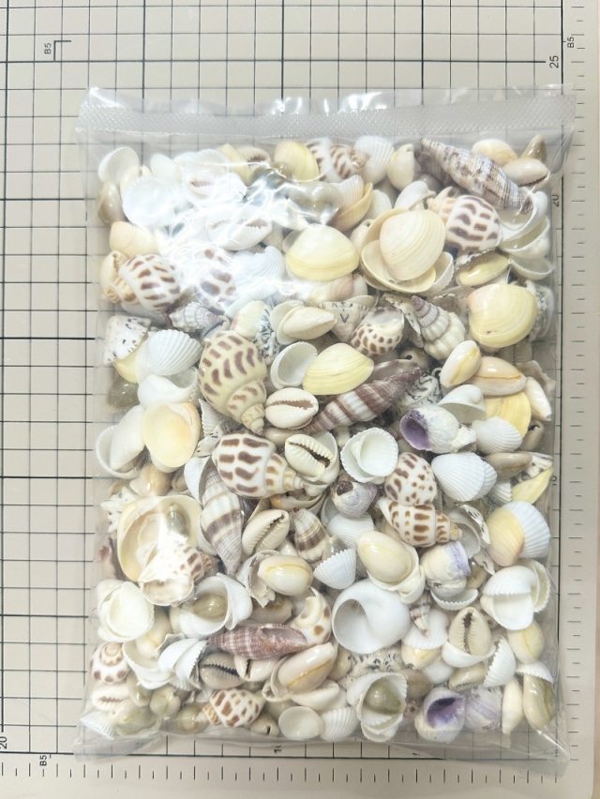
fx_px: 554
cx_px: 300
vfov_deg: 71.6
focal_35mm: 24
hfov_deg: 56.9
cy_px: 400
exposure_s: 1/60
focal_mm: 6.86
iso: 125
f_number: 1.78
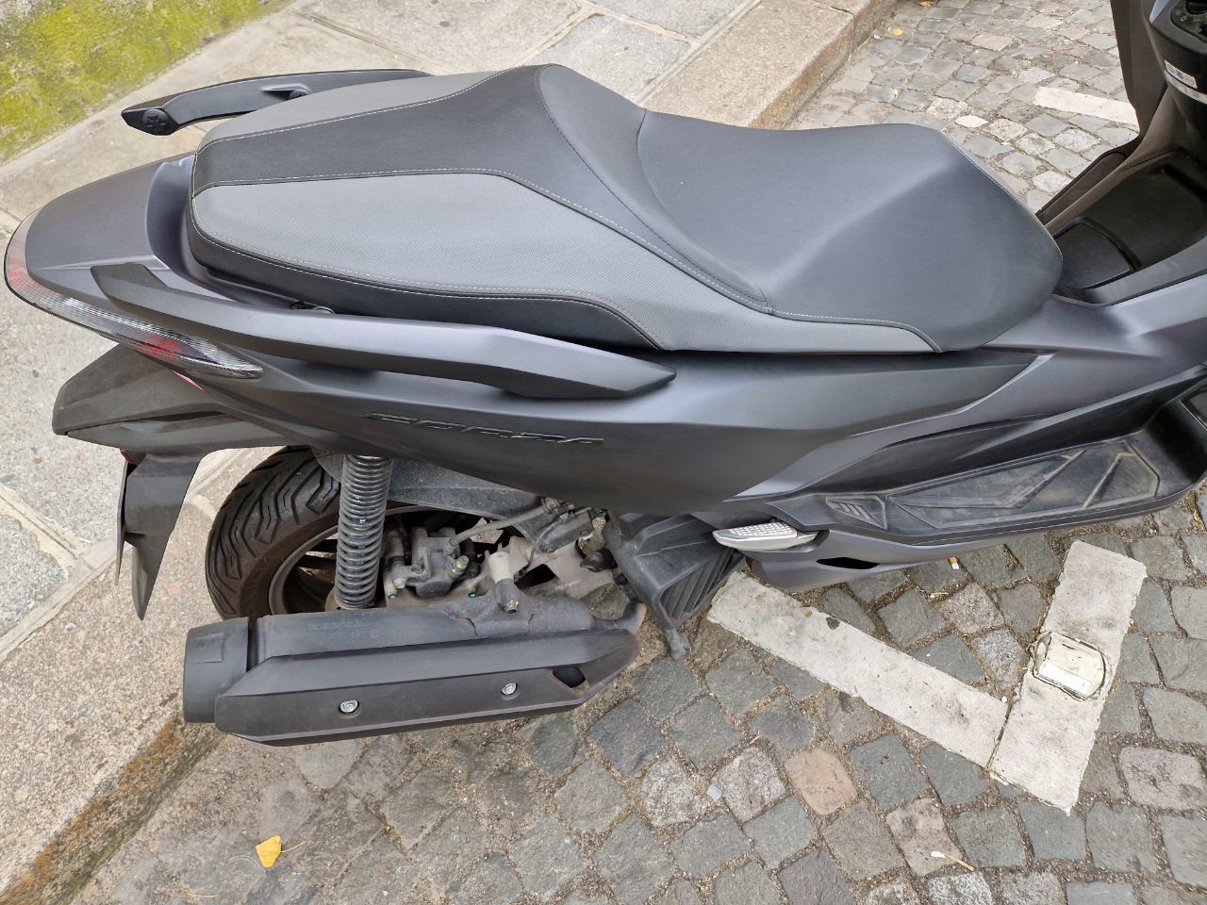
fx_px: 802
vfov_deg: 58.9
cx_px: 604
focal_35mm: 23
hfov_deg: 73.9
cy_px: 452
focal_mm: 5.4
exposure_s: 1/180
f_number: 1.8
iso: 50
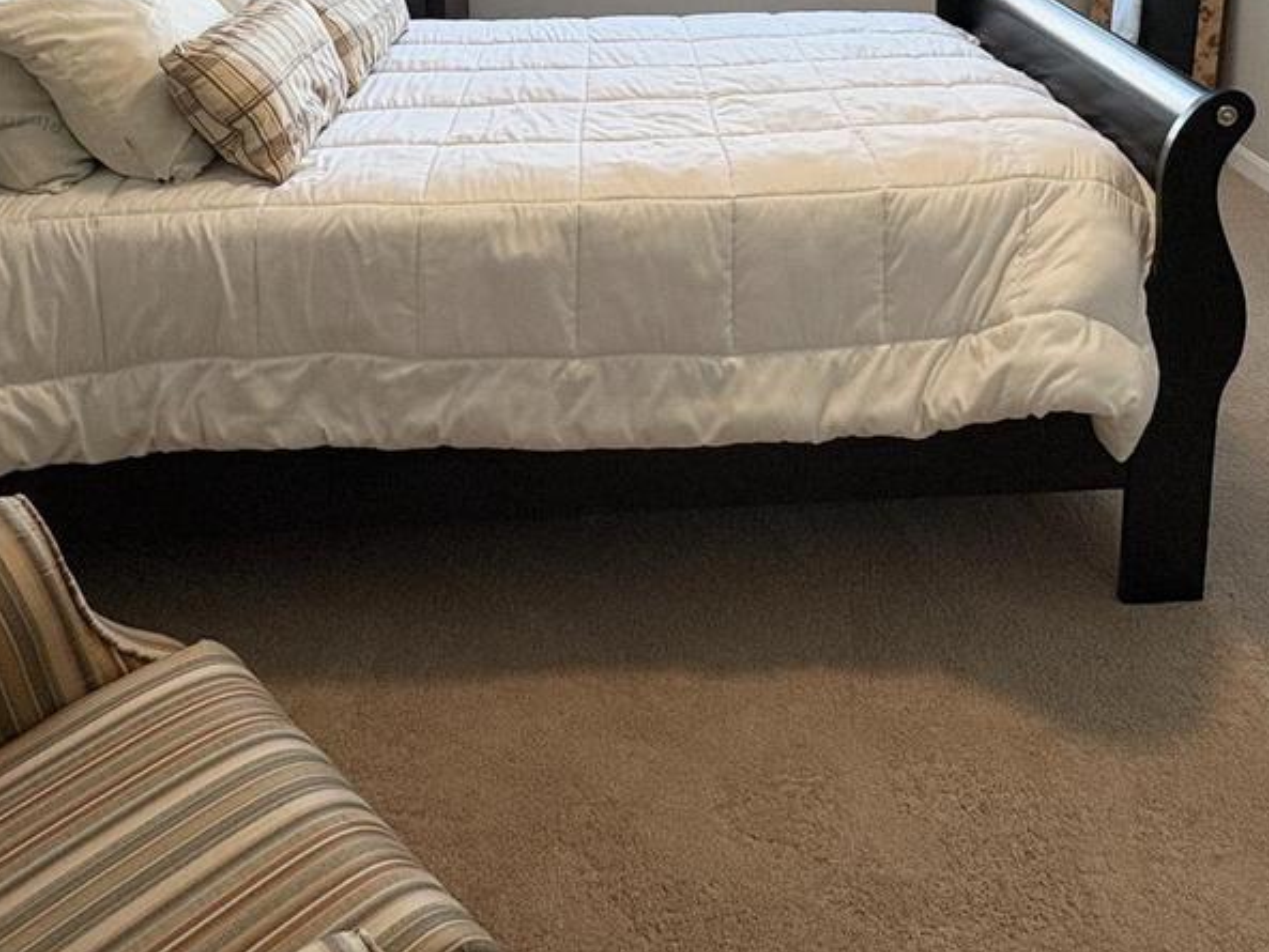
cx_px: 736
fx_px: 1247
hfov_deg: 53.7
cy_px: 2
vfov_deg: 37.4
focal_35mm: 34
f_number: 2.2
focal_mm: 2.22
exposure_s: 1/120
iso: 100
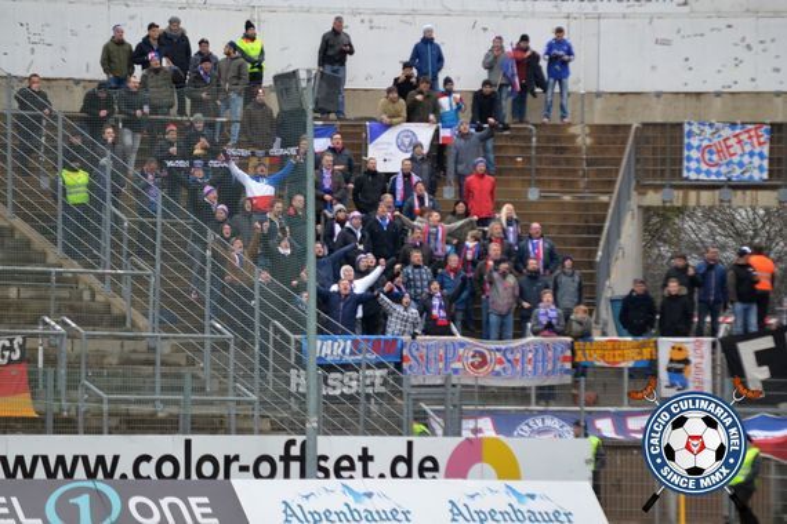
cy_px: 262
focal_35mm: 300
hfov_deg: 6.9
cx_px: 394
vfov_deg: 4.6
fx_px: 6558
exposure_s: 1/500
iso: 800
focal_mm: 200
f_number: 2.8
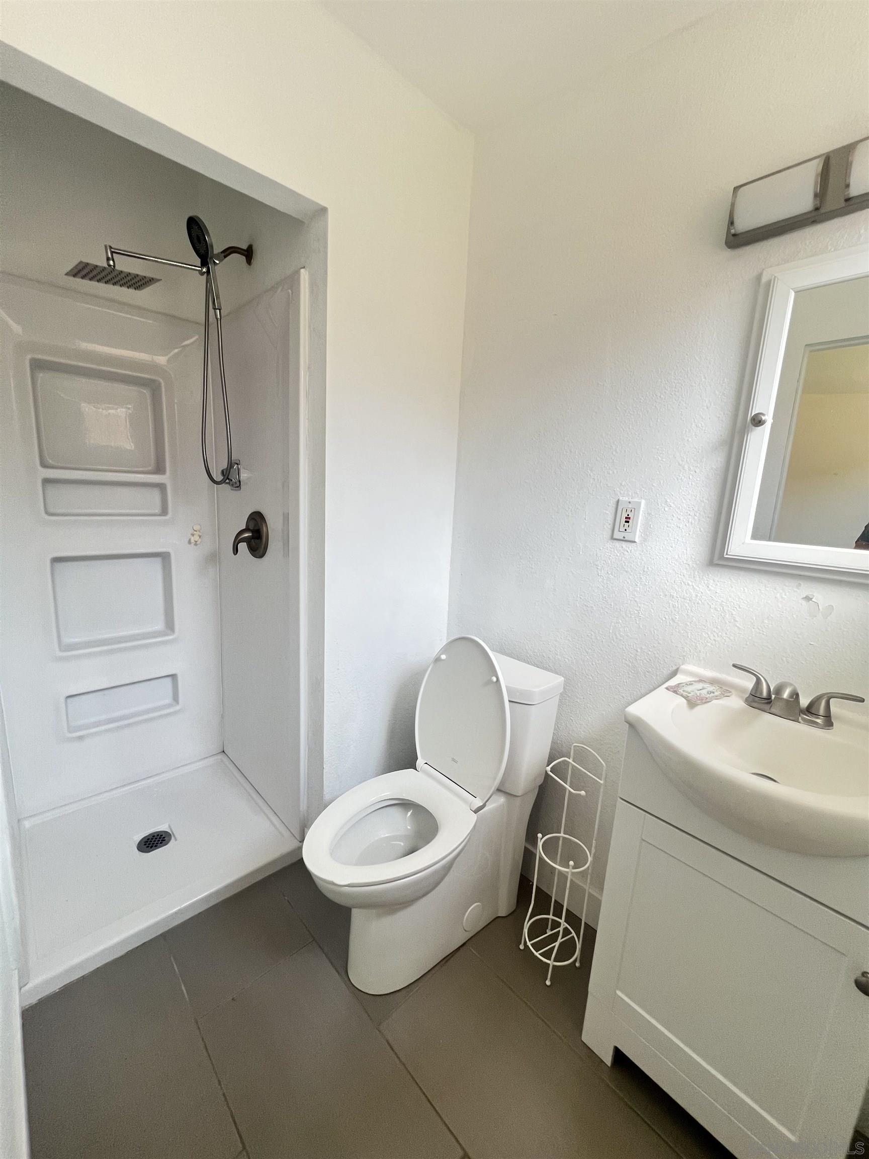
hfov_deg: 89.9
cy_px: 580
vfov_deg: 106.2
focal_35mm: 13
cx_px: 434
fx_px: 435
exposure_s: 1/60
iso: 125
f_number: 1.8
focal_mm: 1.57
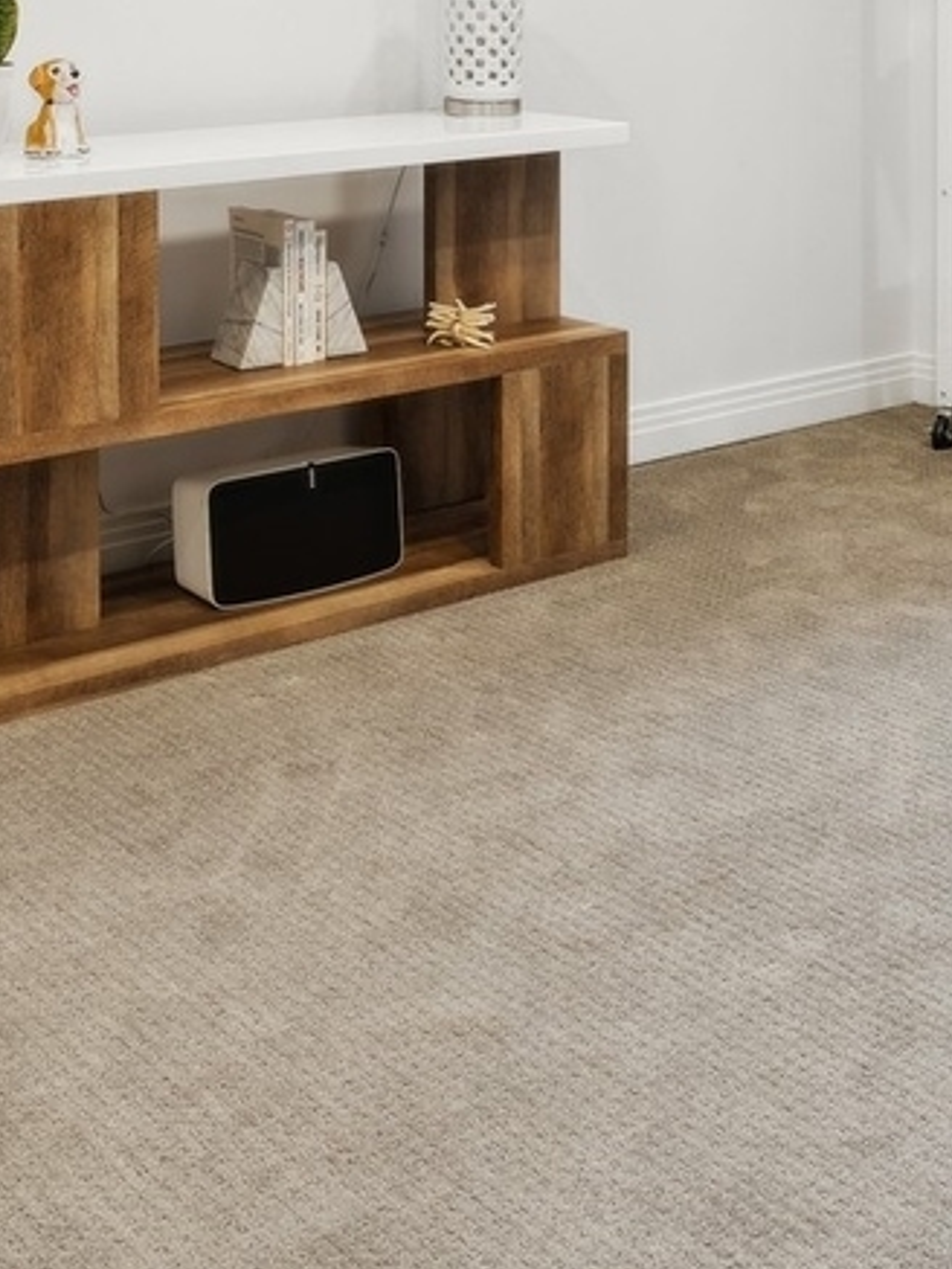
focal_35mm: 57
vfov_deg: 31.0
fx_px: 2089
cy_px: -41
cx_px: 563
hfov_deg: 25.6
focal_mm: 16
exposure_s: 1/10
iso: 320
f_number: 8
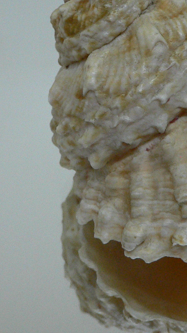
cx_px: 144
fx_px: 653
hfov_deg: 16.2
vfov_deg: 28.4
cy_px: 109
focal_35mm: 74
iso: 200
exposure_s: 1/60
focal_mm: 4.6
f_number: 2.8
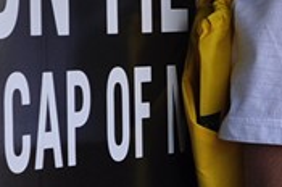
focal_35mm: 428
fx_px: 3347
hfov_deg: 4.7
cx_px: 790
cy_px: 56
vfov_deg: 3.2
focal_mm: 50
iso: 200
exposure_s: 1/125
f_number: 5
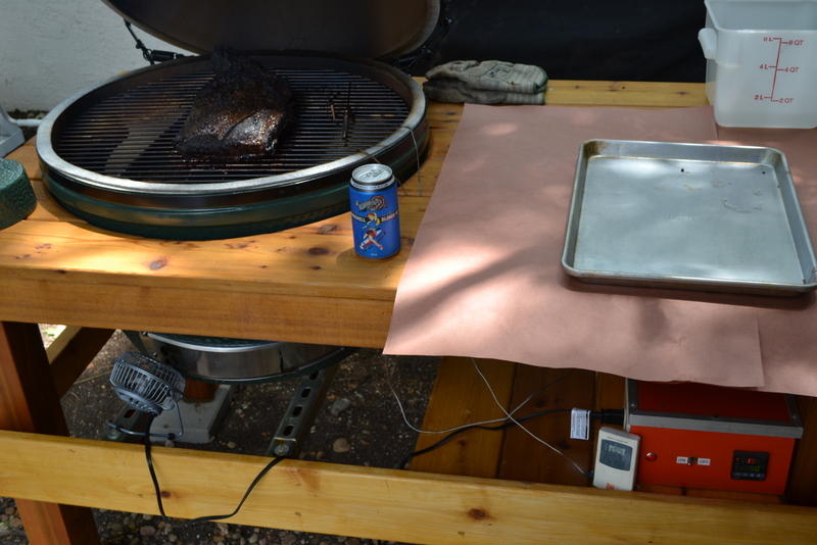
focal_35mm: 42
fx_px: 953
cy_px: 272
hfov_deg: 46.4
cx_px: 408
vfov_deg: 31.9
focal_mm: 28
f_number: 5.6
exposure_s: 1/125
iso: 200
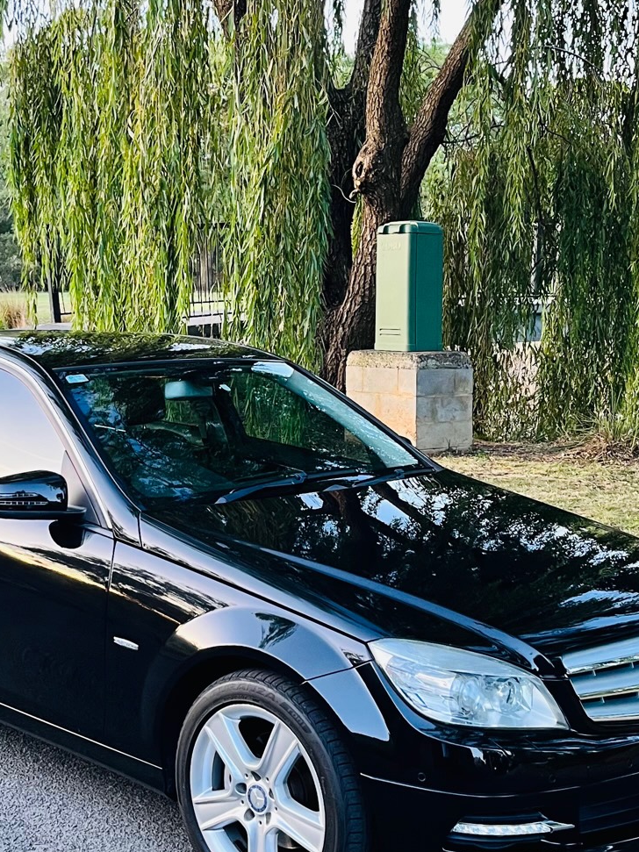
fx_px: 1329
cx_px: 239
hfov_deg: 26.9
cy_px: 372
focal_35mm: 54
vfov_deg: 35.5
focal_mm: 5.1
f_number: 1.6
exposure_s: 1/60
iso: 125
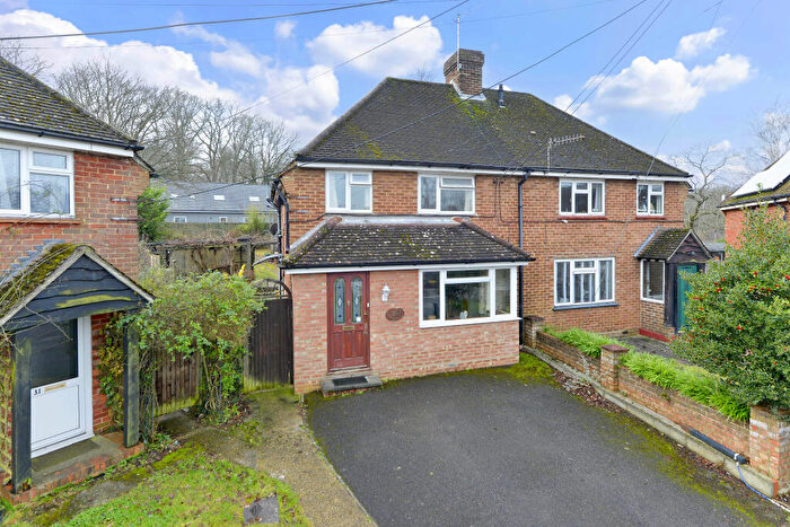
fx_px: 417
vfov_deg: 64.6
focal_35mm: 19
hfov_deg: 86.9
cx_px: 395
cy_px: 264
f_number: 11
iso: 400
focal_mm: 19
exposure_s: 1/60
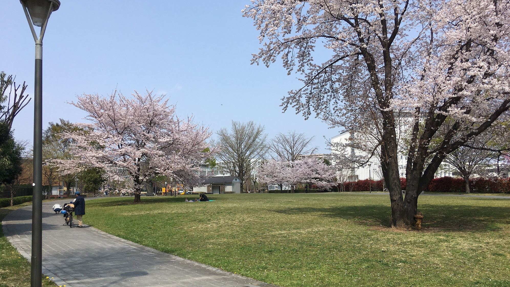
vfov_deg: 36.6
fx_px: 433
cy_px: 171
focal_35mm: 32
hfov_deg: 61.0
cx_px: 254
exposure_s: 1/1672
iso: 25
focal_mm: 4.15
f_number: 2.2
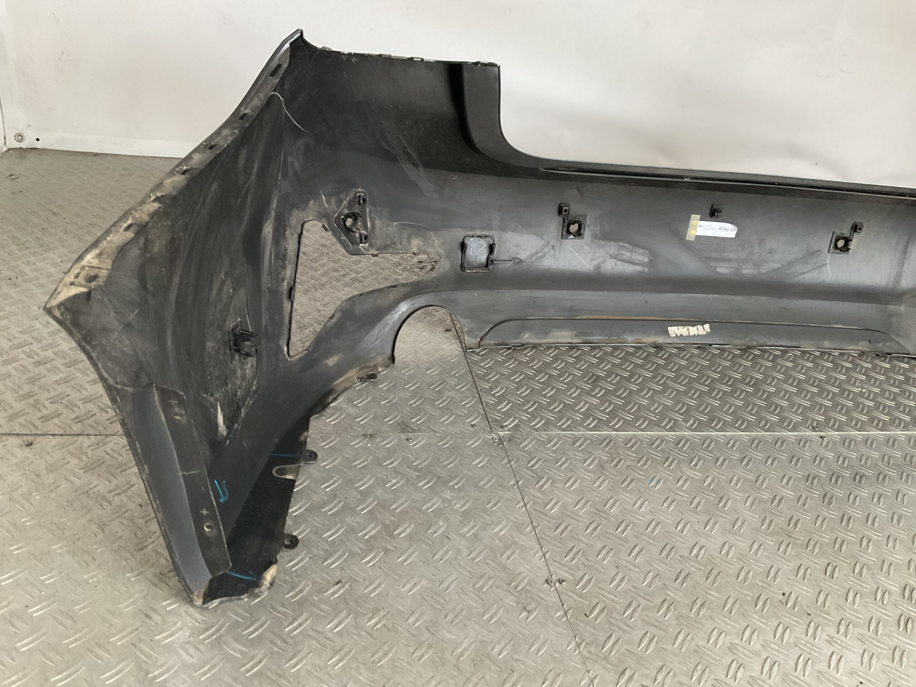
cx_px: 458
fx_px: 767
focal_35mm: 29
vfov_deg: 48.2
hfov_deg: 61.7
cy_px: 344
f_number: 1.8
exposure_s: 1/60
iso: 250
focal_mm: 3
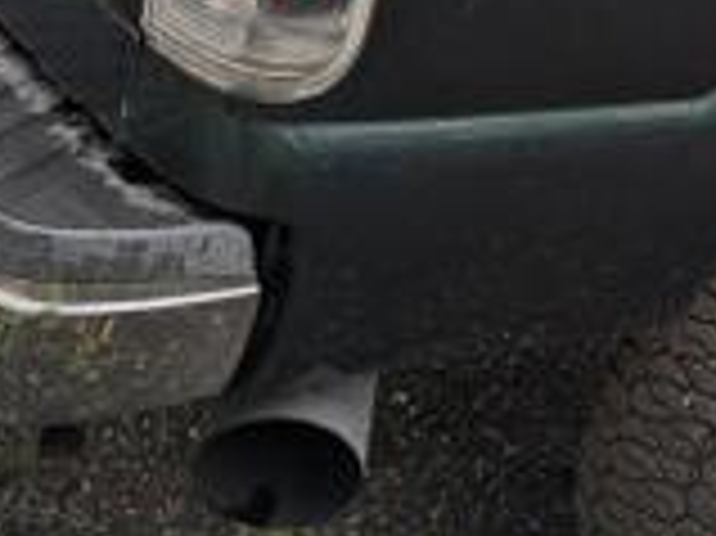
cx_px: 739
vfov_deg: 18.8
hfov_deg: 24.4
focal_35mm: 76
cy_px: -5
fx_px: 1571
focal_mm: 6.81
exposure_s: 1/150
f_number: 1.85
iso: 31
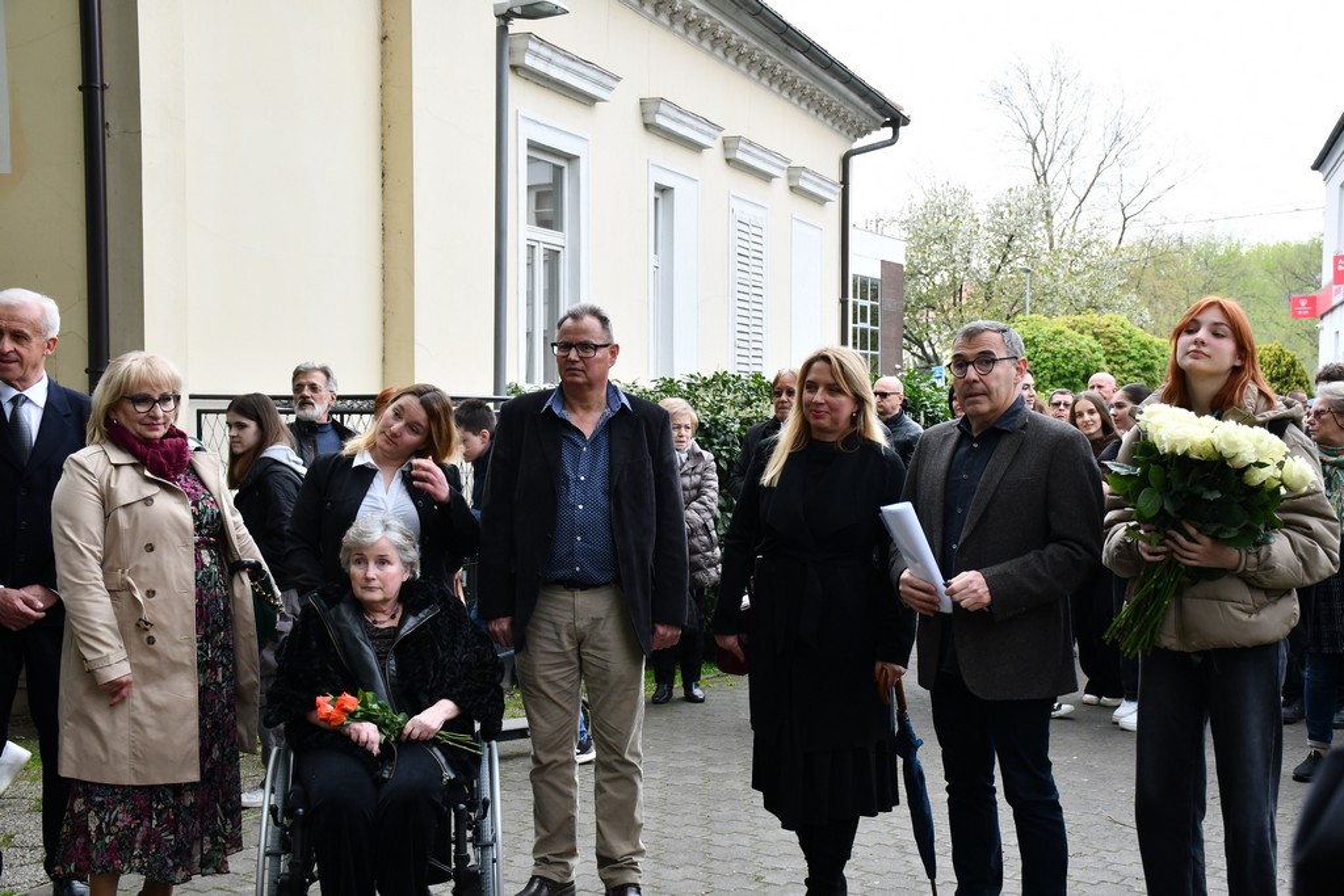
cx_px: 672
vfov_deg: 29.9
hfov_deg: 43.6
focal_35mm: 45
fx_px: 1680
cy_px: 448
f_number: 5
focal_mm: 30
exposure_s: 1/250
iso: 400
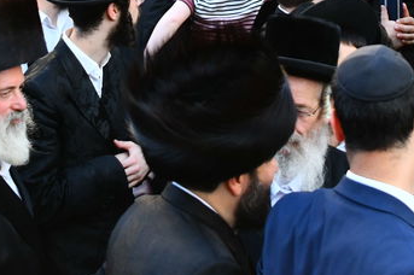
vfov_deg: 8.9
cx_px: 197
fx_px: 1689
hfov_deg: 14.0
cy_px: -217
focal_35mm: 147
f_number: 5.6
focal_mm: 36
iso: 800
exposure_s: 1/320
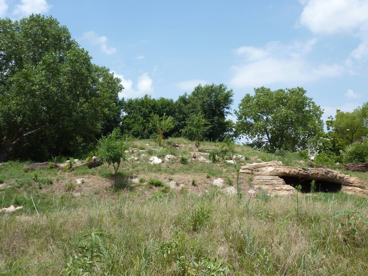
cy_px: 138
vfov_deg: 44.2
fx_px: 340
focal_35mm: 32
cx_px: 184
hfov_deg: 56.8
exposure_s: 1/640
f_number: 4
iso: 80
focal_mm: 5.3
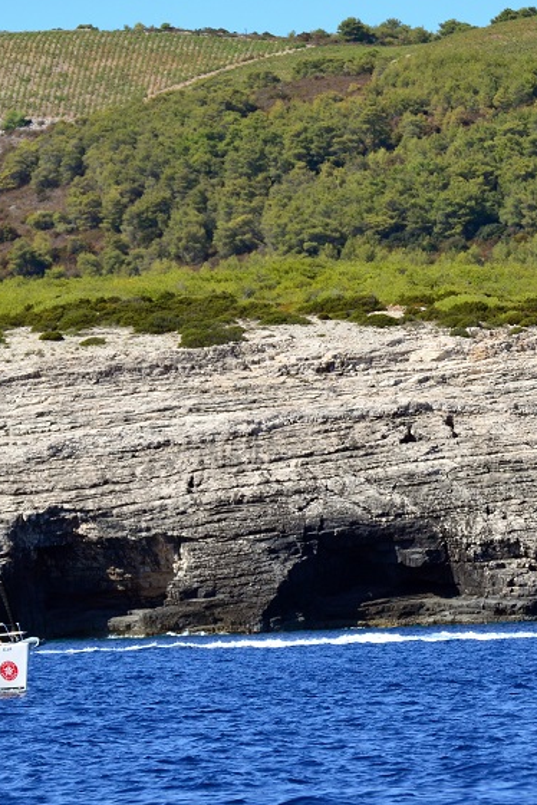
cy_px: 338
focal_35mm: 413
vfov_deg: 5.0
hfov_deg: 3.3
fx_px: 9238
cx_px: 423
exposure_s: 1/5000
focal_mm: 155
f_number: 4.8
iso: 640
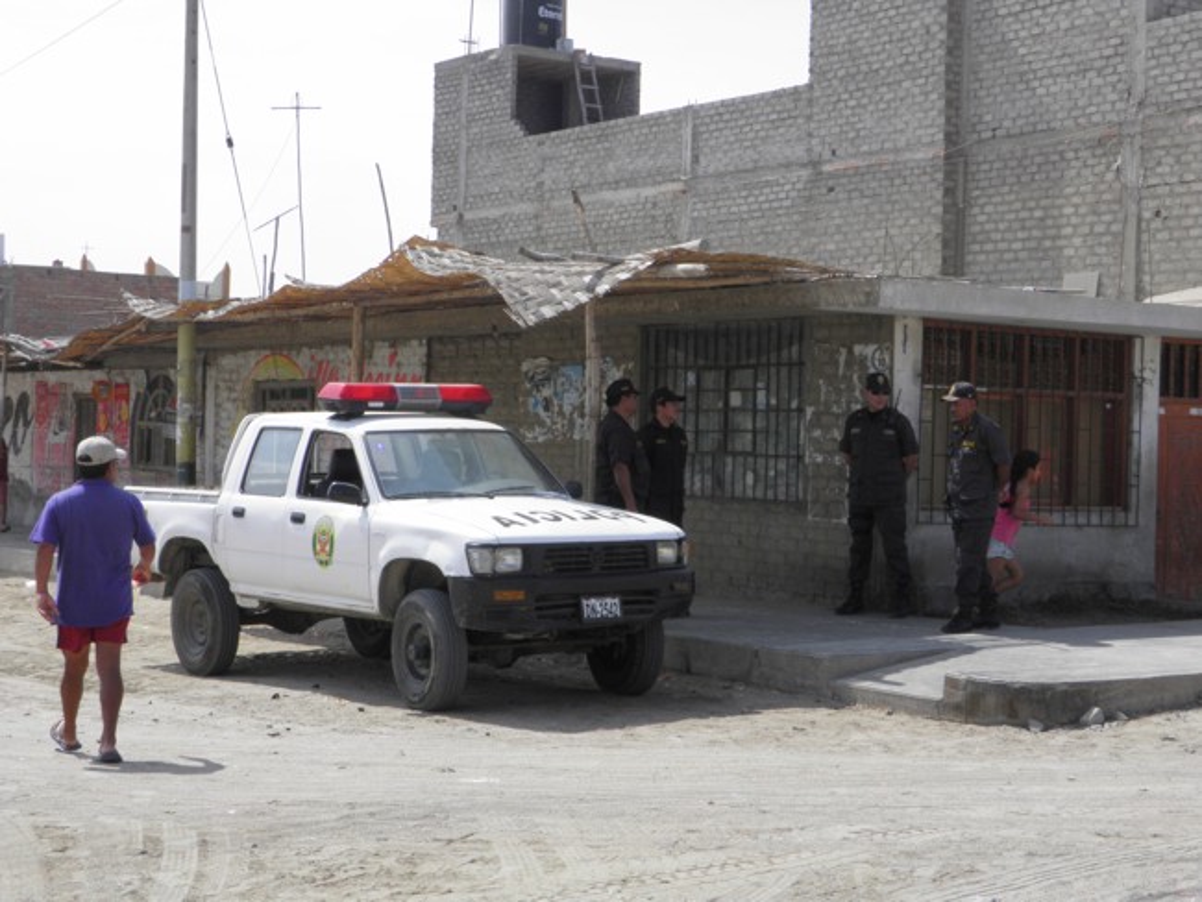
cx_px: 601
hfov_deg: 31.2
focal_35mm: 62
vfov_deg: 23.7
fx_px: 2154
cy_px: 451
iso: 50
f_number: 6
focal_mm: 11.2
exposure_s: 1/250
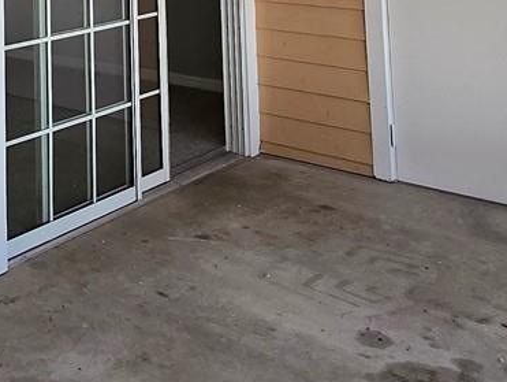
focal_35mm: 56
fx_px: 821
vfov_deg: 22.1
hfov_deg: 32.7
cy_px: -177
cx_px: 59
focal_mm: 1.7
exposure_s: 1/60
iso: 64
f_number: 2.2
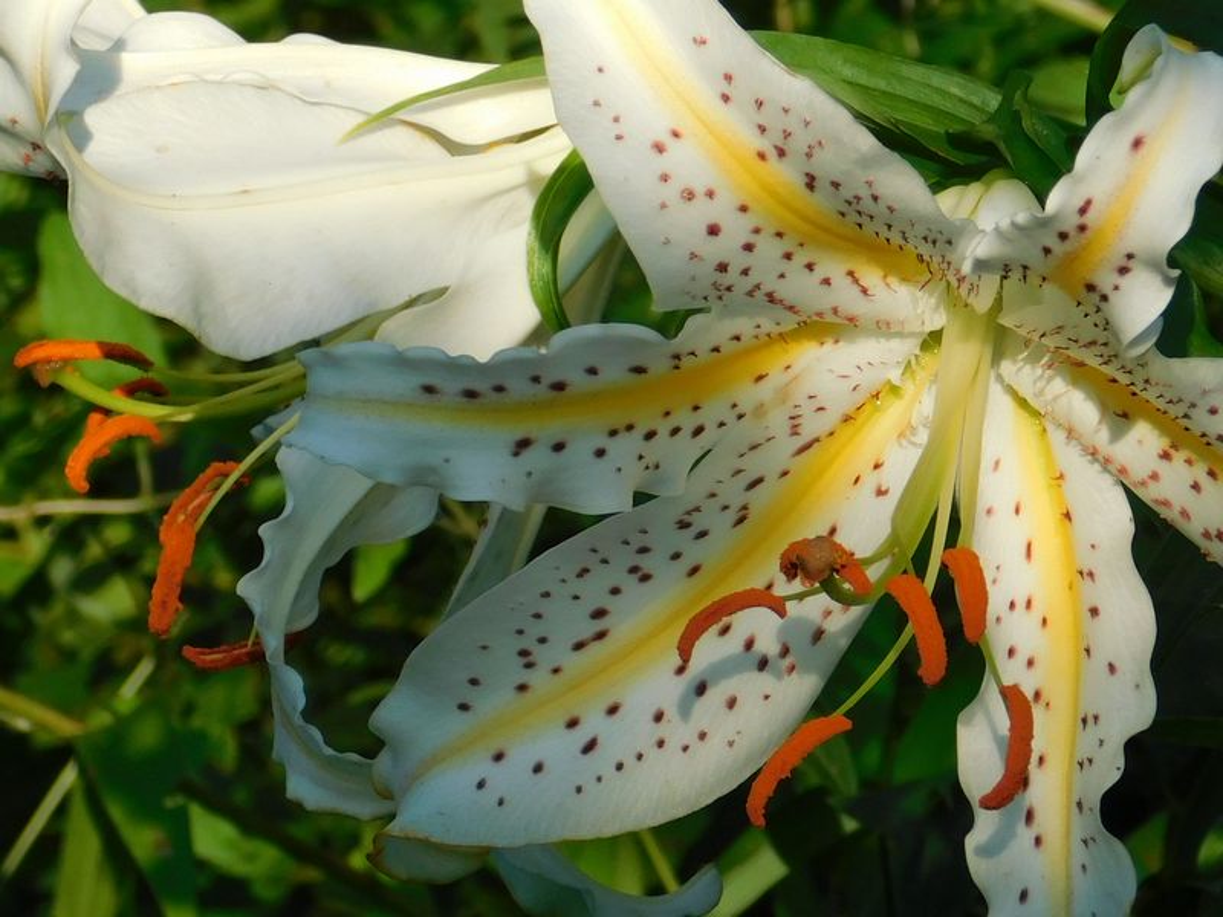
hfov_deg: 8.5
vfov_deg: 6.4
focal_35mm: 232
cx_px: 612
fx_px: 8197
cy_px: 458
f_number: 5.6
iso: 125
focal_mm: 41.3
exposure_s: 1/250
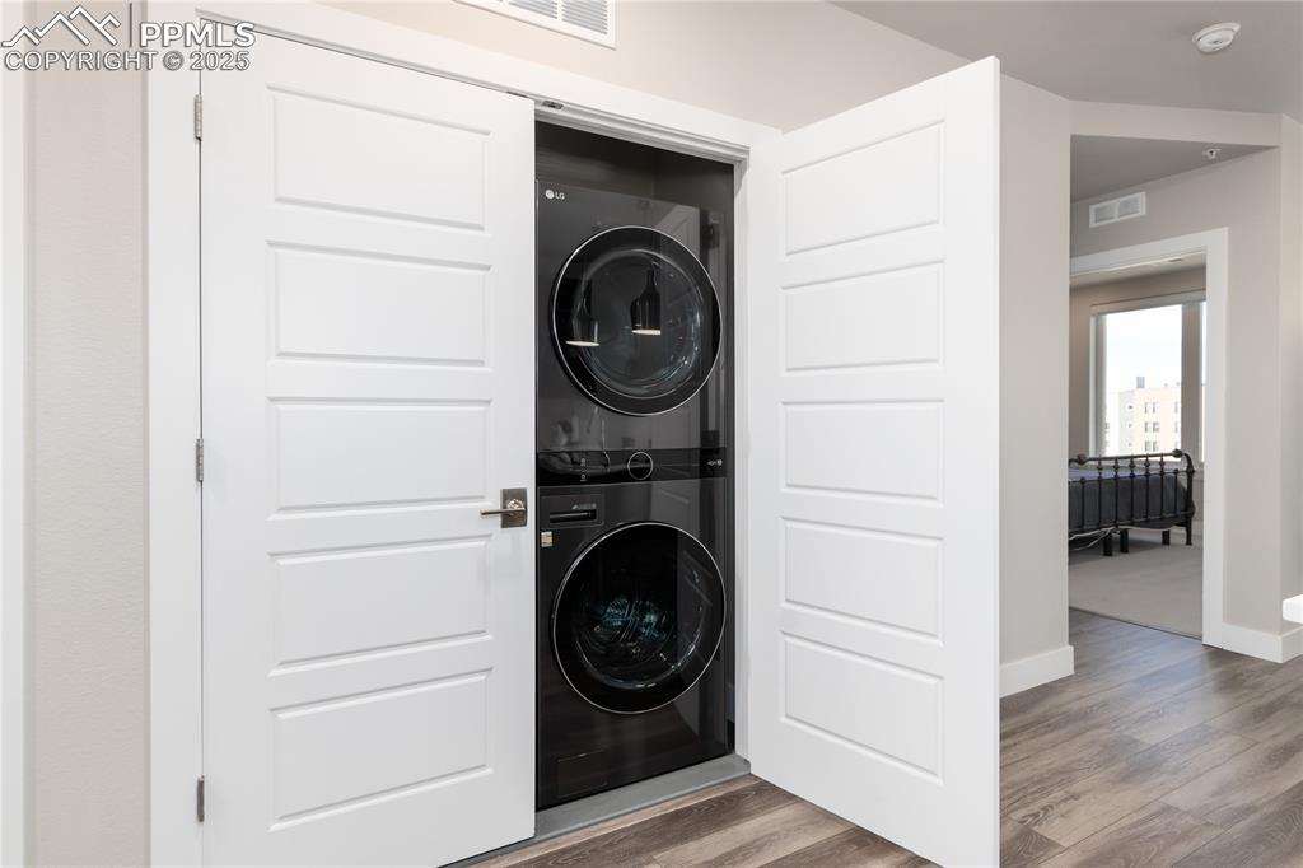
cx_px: 652
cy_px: 434
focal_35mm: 18
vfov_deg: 67.3
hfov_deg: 90.0
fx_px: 651
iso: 640
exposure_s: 1/4
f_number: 7.1
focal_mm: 12
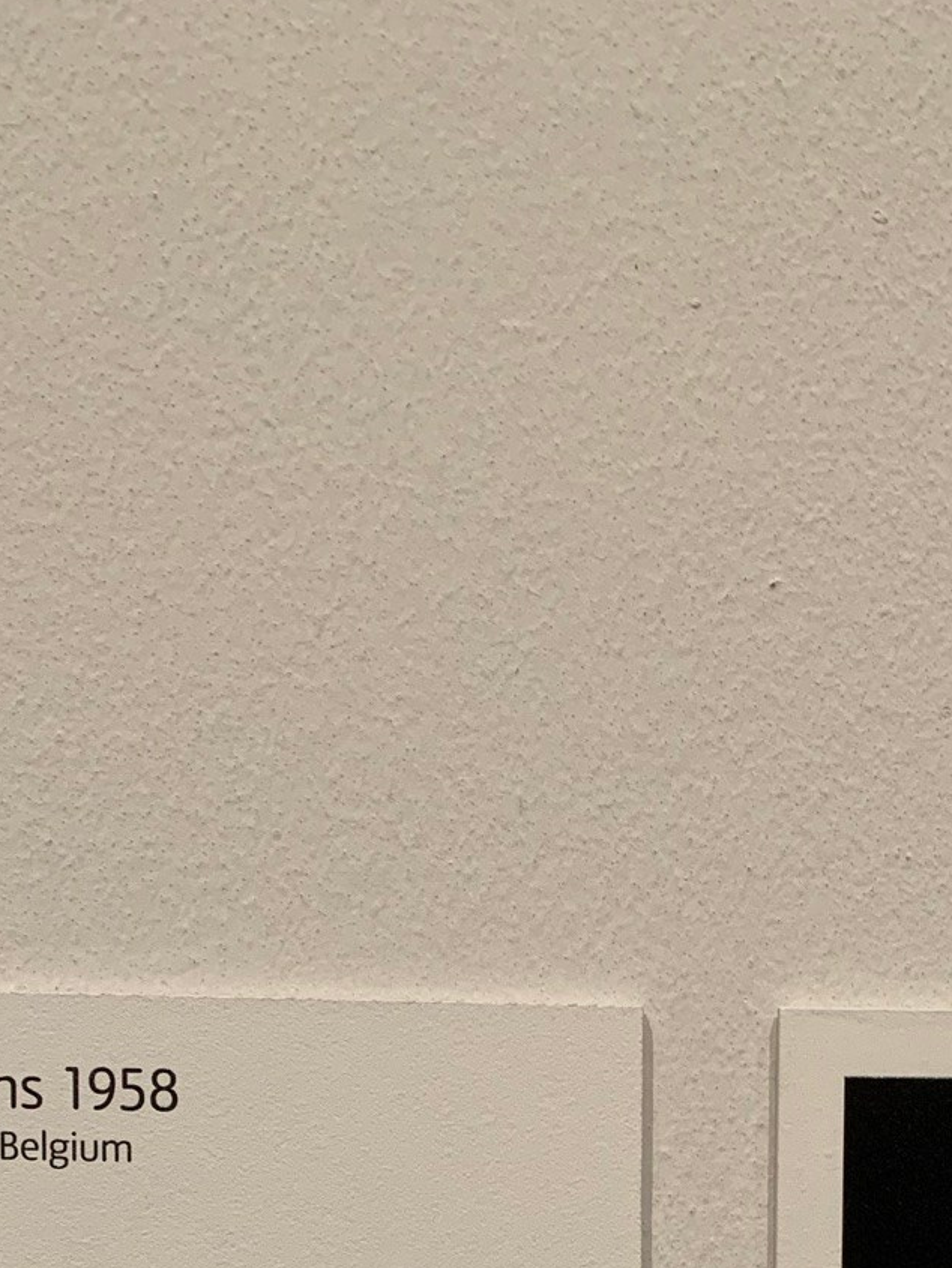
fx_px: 2310
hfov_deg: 23.1
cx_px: 689
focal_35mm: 63
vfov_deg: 27.1
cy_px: 1528
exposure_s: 1/50
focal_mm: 4.25
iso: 160
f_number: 1.8
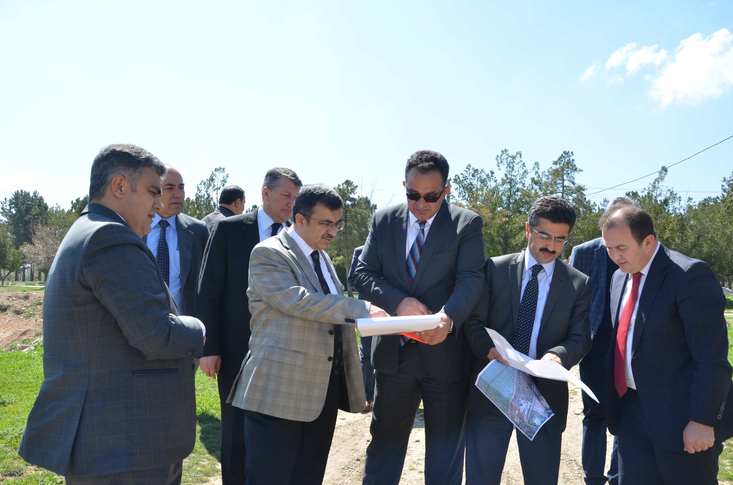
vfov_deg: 41.5
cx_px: 366
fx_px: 640
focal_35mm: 32
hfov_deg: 59.6
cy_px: 242
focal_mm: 21
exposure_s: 1/250
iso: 180
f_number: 8
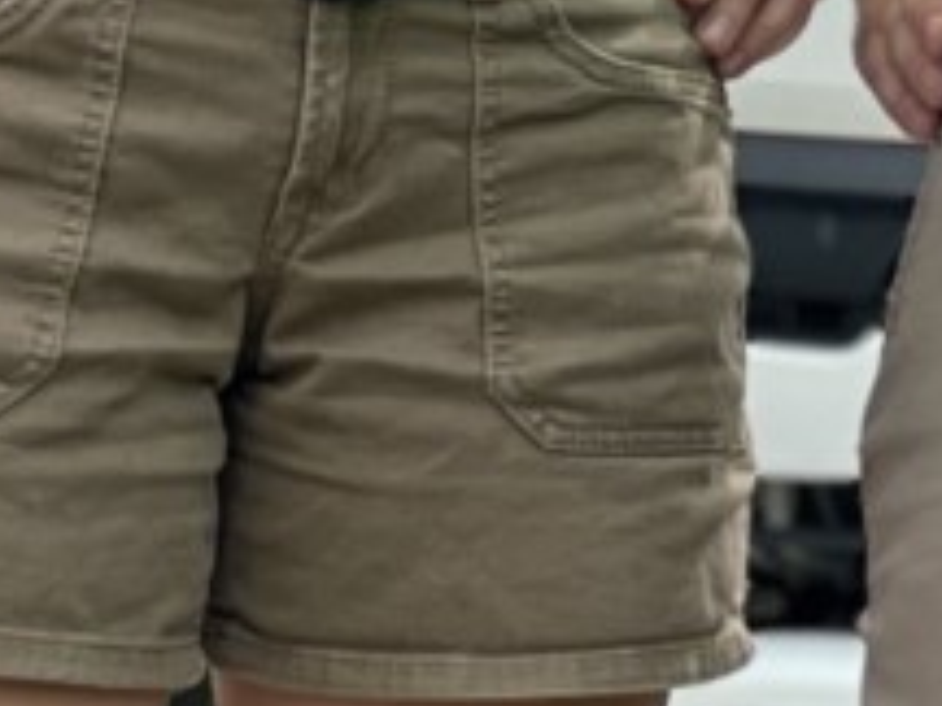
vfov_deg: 3.9
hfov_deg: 5.0
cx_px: 2525
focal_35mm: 385
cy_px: -187
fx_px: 10477
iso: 25
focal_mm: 6
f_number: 2
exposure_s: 1/799
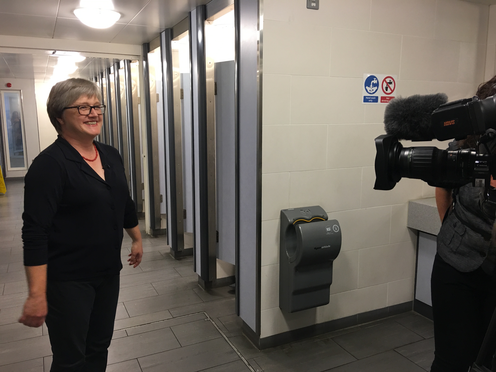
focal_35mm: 29
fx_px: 416
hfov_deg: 61.7
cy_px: 186
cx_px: 248
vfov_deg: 48.2
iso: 64
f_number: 2.2
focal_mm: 4.15
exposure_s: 1/17
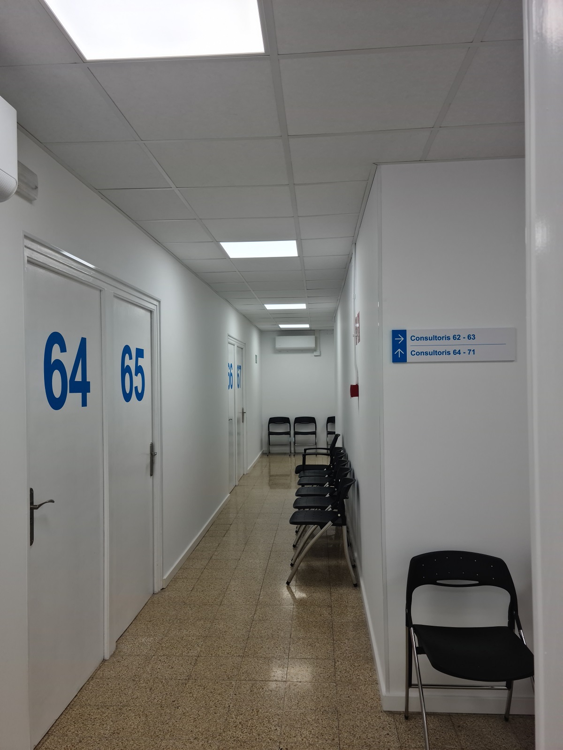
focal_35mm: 27
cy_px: 375
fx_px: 586
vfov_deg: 65.3
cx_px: 282
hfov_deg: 51.4
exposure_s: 1/100
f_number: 2
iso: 40
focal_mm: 5.9
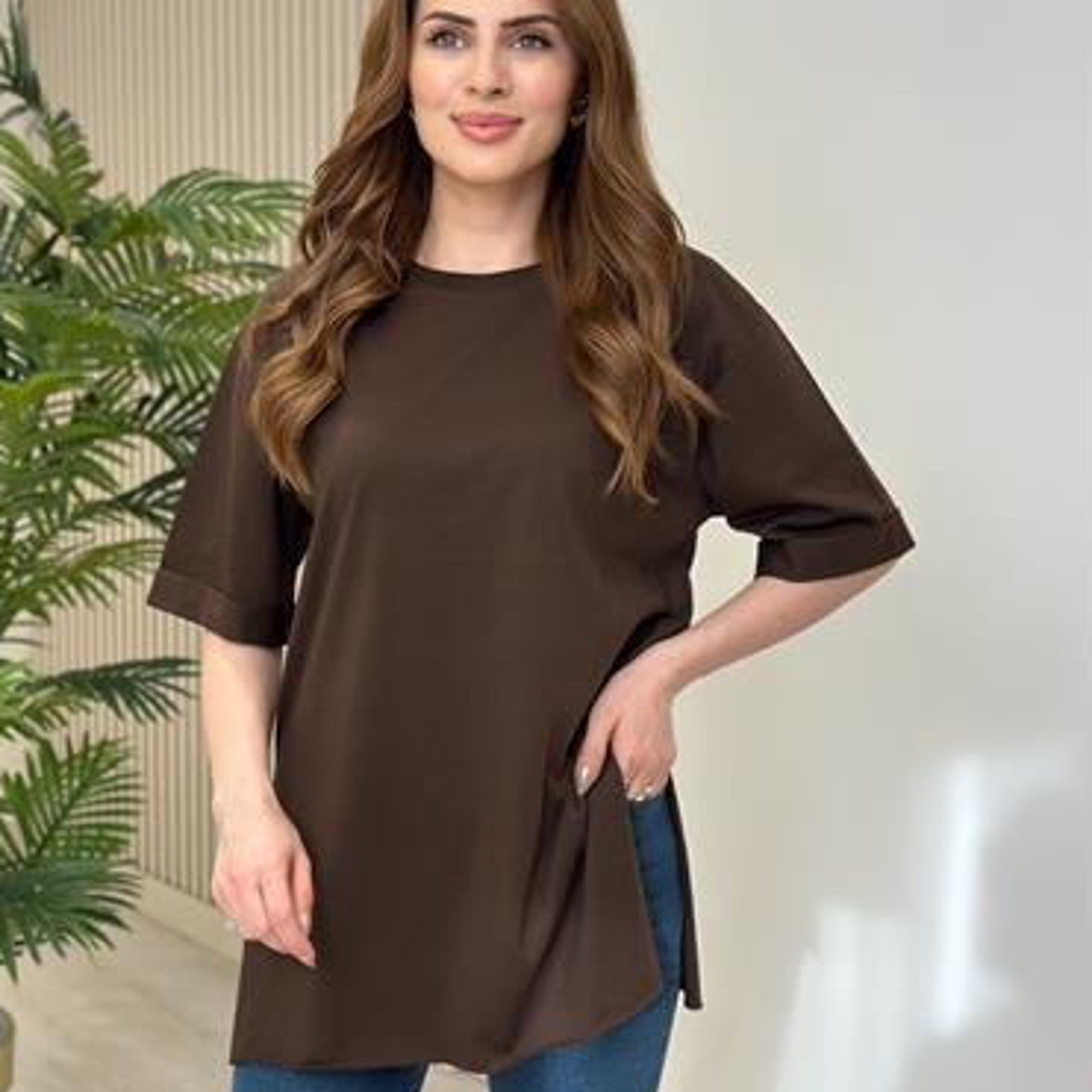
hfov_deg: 28.2
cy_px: 525
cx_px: 518
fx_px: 2177
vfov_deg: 28.2
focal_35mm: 61
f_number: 1.78
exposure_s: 1/146
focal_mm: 6.86
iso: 64
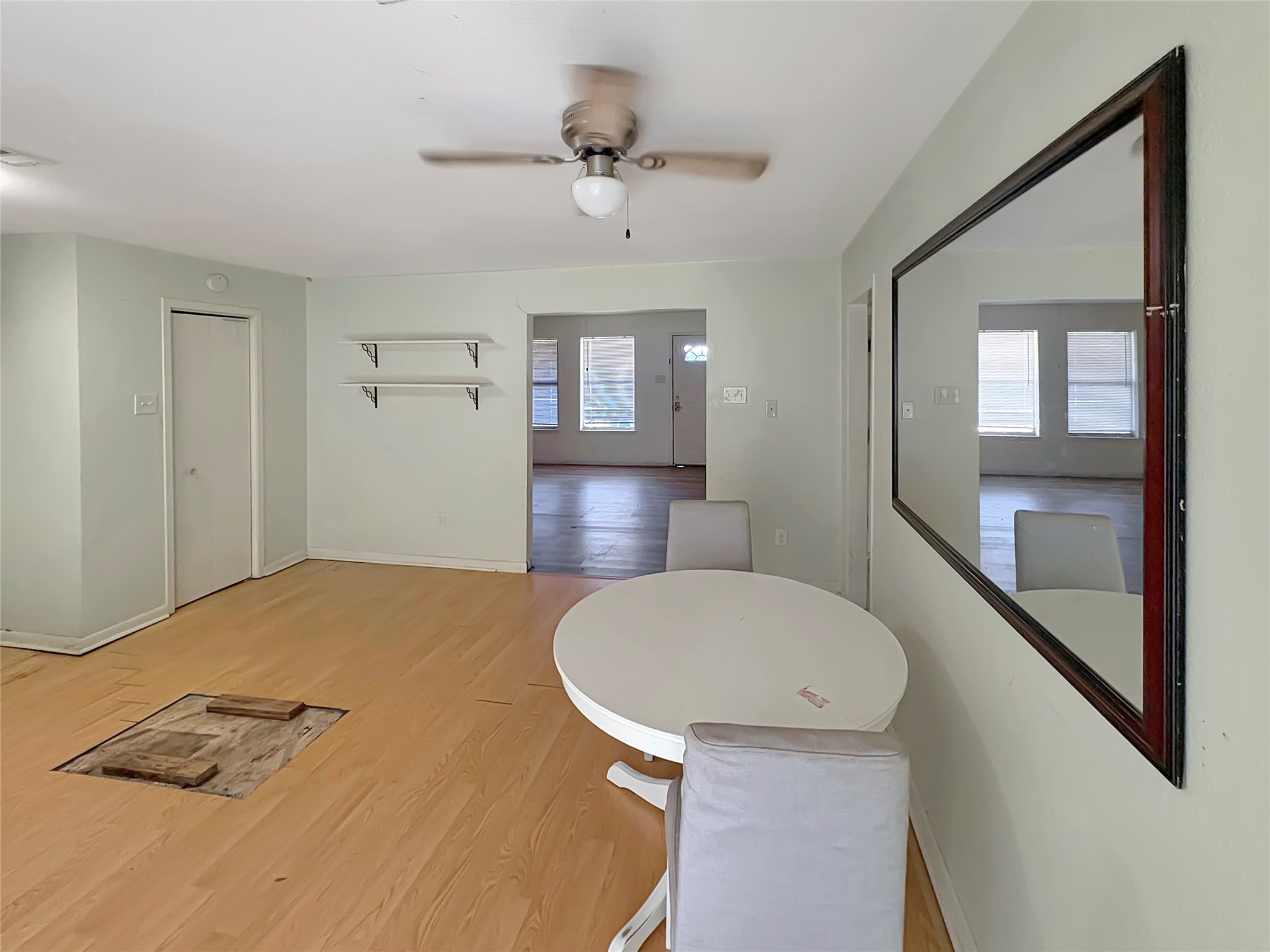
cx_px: 635
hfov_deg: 102.1
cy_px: 476
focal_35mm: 14
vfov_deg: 85.7
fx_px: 514
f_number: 2.2
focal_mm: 2.22
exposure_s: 1/60
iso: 400
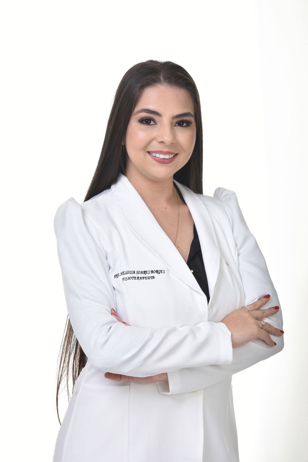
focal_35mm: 105
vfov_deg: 19.5
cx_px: 154
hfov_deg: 13.0
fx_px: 1347
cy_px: 231
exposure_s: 1/250
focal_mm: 70
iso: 250
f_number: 14
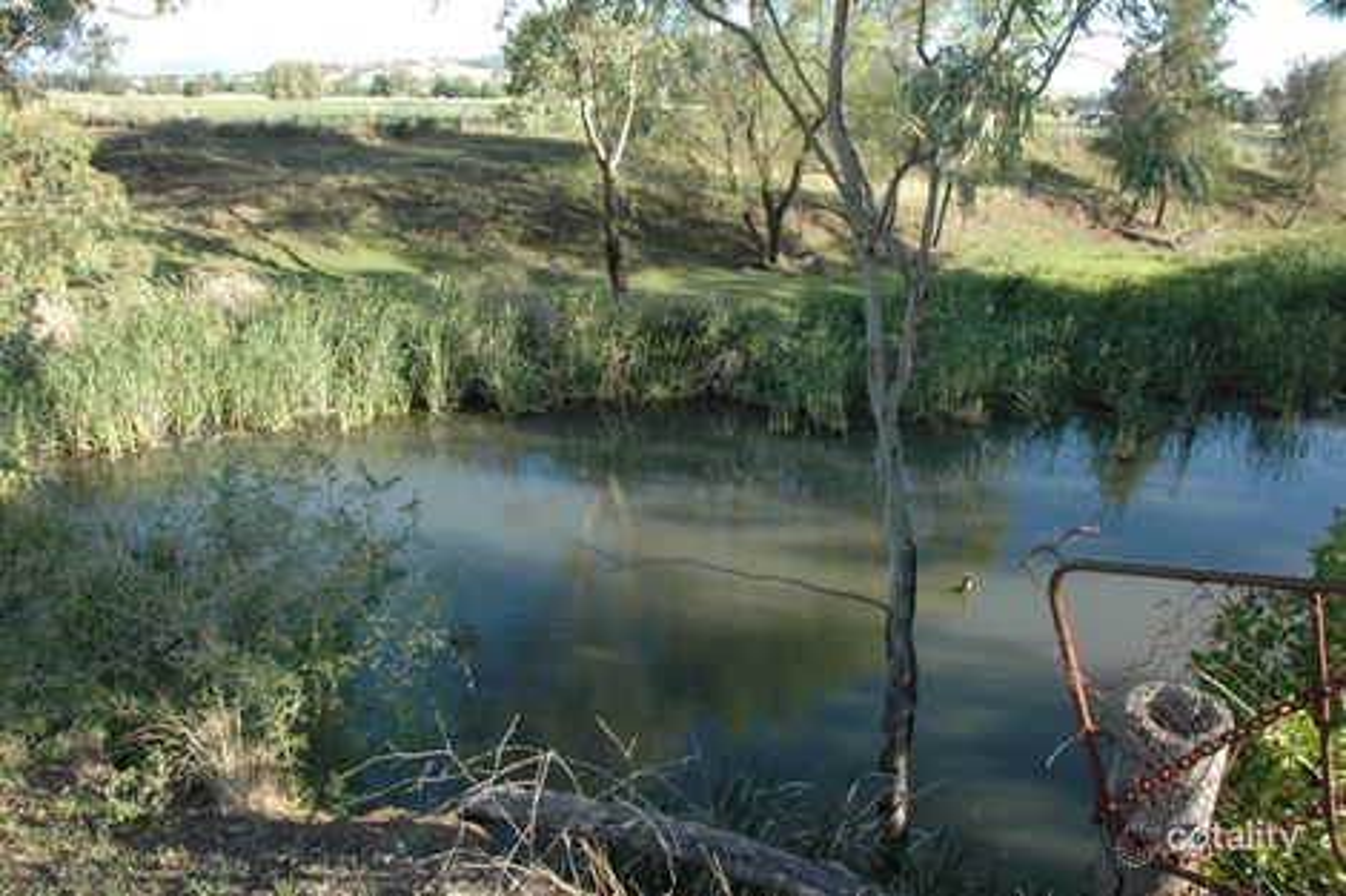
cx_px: 673
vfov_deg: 43.6
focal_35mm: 30
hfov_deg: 61.9
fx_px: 1121
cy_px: 448
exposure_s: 1/200
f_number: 8
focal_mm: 20
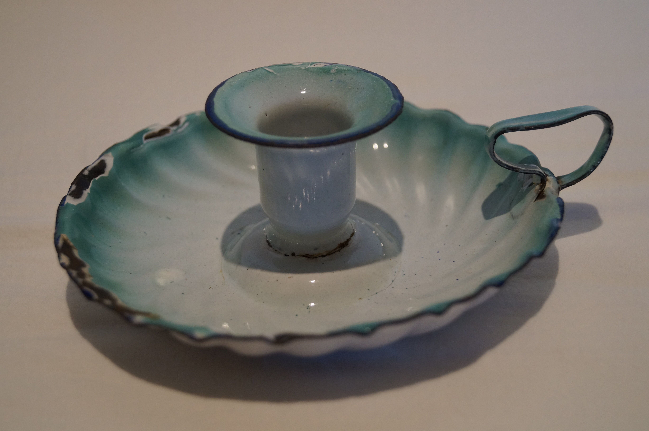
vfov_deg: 25.9
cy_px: 216
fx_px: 936
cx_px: 324
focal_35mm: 52
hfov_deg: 38.2
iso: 640
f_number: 5
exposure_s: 1/60
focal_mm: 35
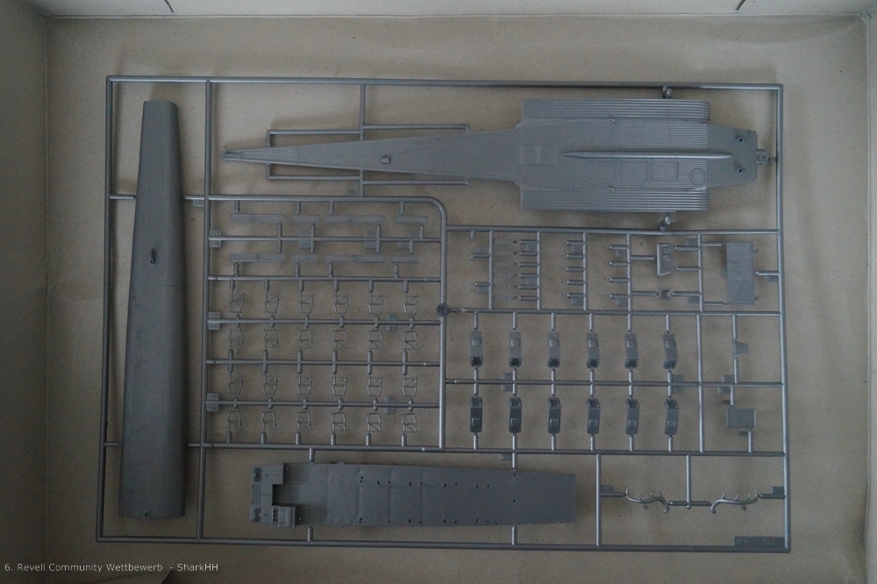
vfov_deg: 36.8
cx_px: 438
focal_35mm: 36
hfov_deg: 53.1
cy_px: 292
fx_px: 877
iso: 3200
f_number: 4
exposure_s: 1/160
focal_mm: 24
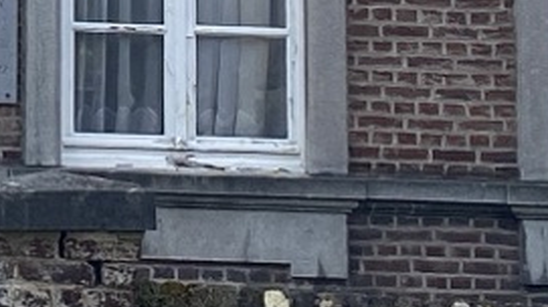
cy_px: -463
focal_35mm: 209
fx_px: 3035
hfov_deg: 9.9
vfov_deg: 5.6
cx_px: -317
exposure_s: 1/1447
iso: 32
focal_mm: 4.25
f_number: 1.8
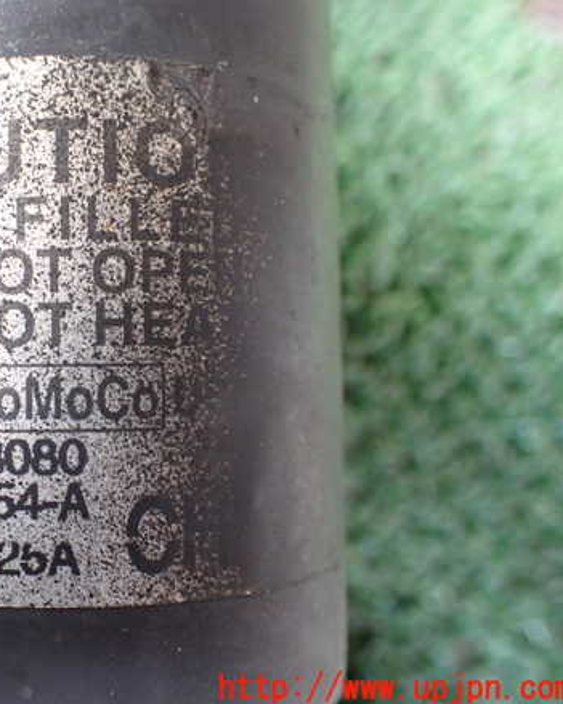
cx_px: 99
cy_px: 348
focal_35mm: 40
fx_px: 833
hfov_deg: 35.9
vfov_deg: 45.8
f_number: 2.3
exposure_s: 1/50
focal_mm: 5.4
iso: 800
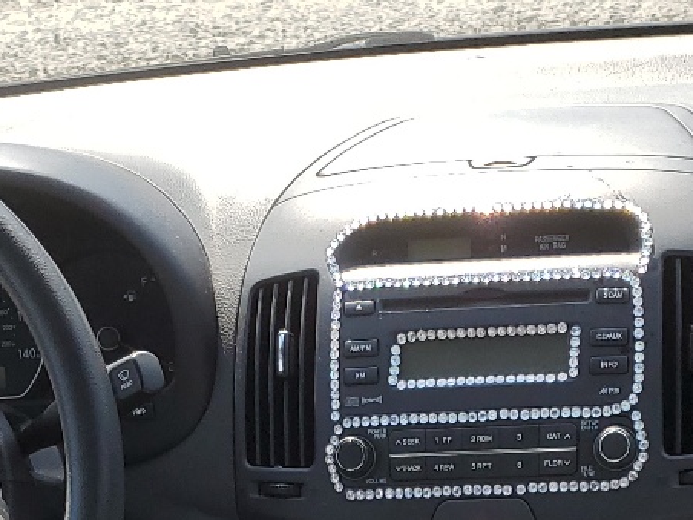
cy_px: 908
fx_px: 1842
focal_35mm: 92
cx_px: 432
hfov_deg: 21.3
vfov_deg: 14.3
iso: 50
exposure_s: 1/1111
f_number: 1.5
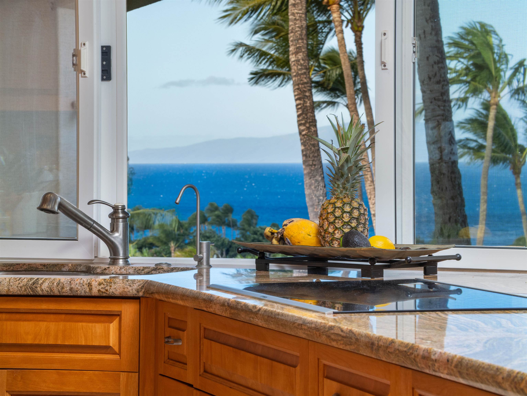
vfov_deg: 11.1
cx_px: 264
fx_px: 2041
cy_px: 198
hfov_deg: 14.7
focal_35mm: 134
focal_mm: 67
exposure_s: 1/8
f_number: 11
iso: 400
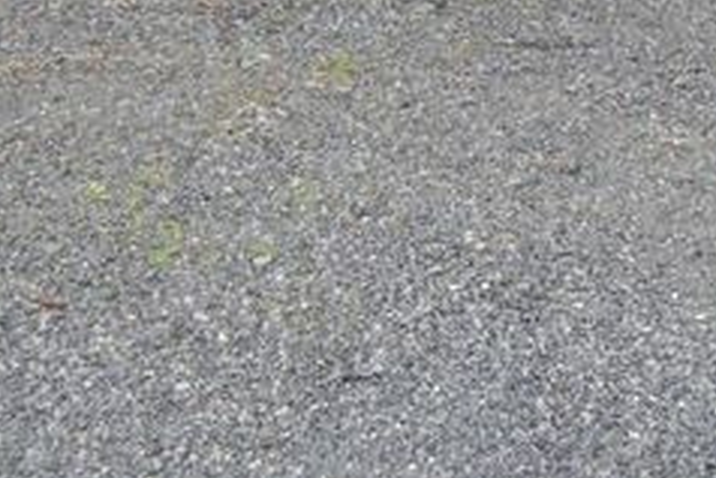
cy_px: -195
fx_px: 2189
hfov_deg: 18.0
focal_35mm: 110
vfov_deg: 12.0
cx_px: 749
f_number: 3.7
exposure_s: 1/52
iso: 100
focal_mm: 7.6
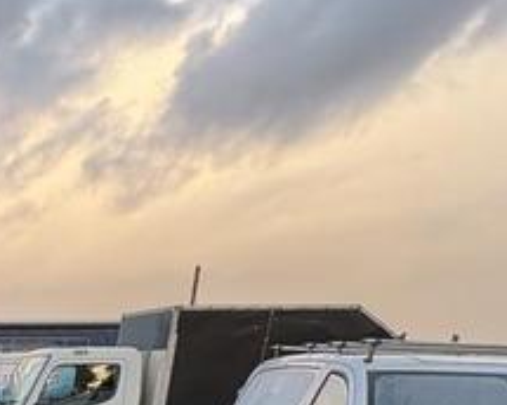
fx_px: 855
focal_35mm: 57
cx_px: -278
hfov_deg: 24.5
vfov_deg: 21.1
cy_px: 659
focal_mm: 2.22
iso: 80
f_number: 2.2
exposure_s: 1/99
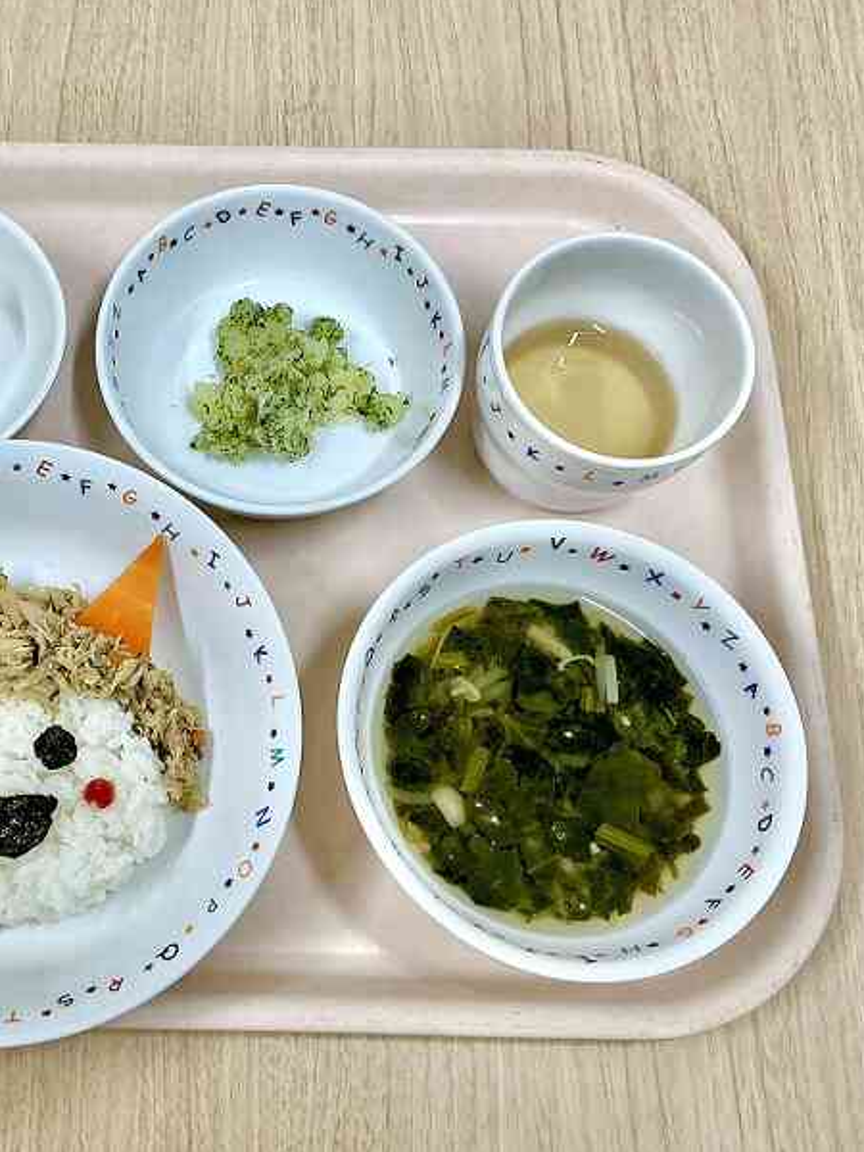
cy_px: 573
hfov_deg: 35.5
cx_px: 158
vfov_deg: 47.9
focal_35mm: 39
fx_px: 1298
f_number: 1.8
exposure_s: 1/120
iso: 50
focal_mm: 3
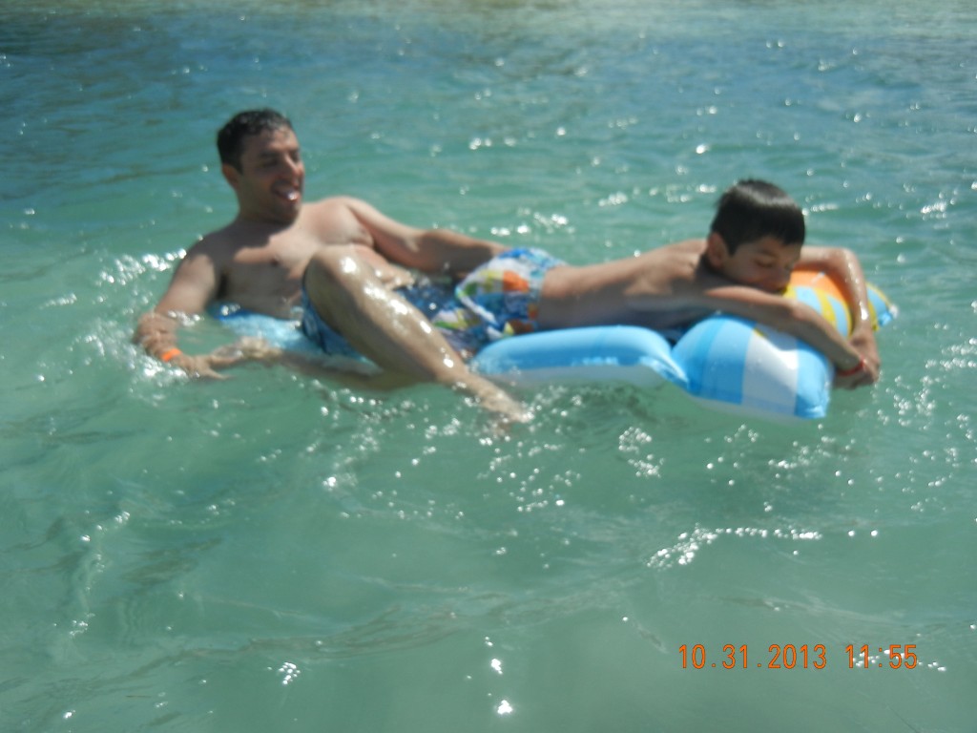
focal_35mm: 45
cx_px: 488
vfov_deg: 32.2
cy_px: 366
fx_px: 1270
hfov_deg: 42.1
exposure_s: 1/480
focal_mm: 8.1
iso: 160
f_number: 7.6
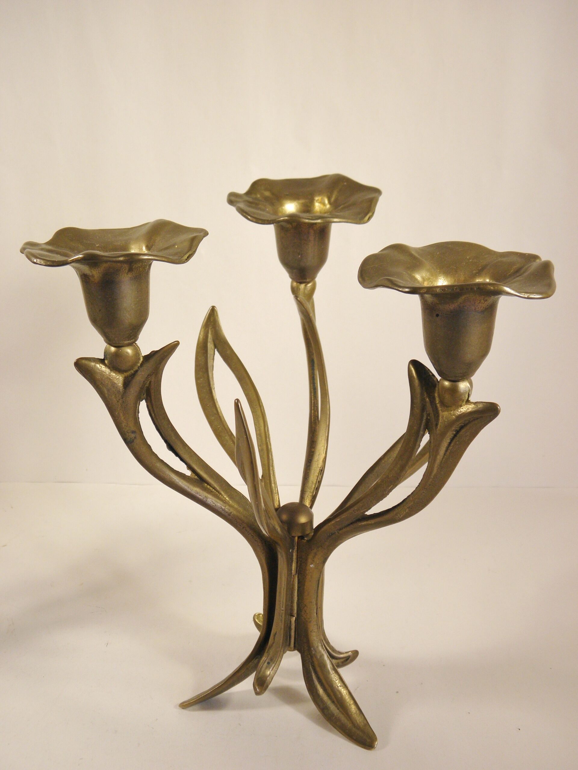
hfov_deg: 37.7
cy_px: 385
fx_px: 846
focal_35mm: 38
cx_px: 289
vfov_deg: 49.0
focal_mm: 6.8
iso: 100
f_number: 3.7
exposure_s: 1/100
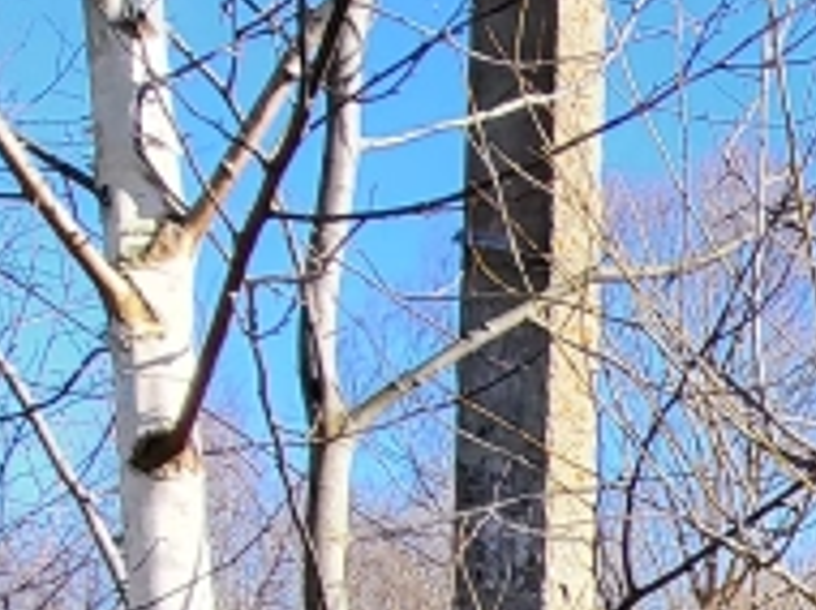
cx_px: 1563
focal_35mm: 86
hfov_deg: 17.4
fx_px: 2025
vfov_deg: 15.2
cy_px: 1042
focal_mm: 1.74
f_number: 2.2
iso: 32
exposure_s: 1/352
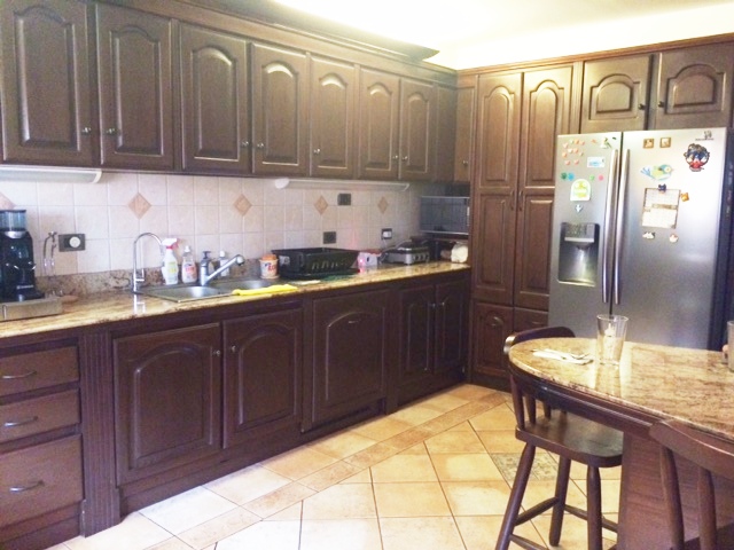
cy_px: 275
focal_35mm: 29
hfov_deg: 61.7
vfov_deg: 48.2
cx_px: 367
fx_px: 615
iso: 400
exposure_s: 1/15
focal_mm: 4.15
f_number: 2.2
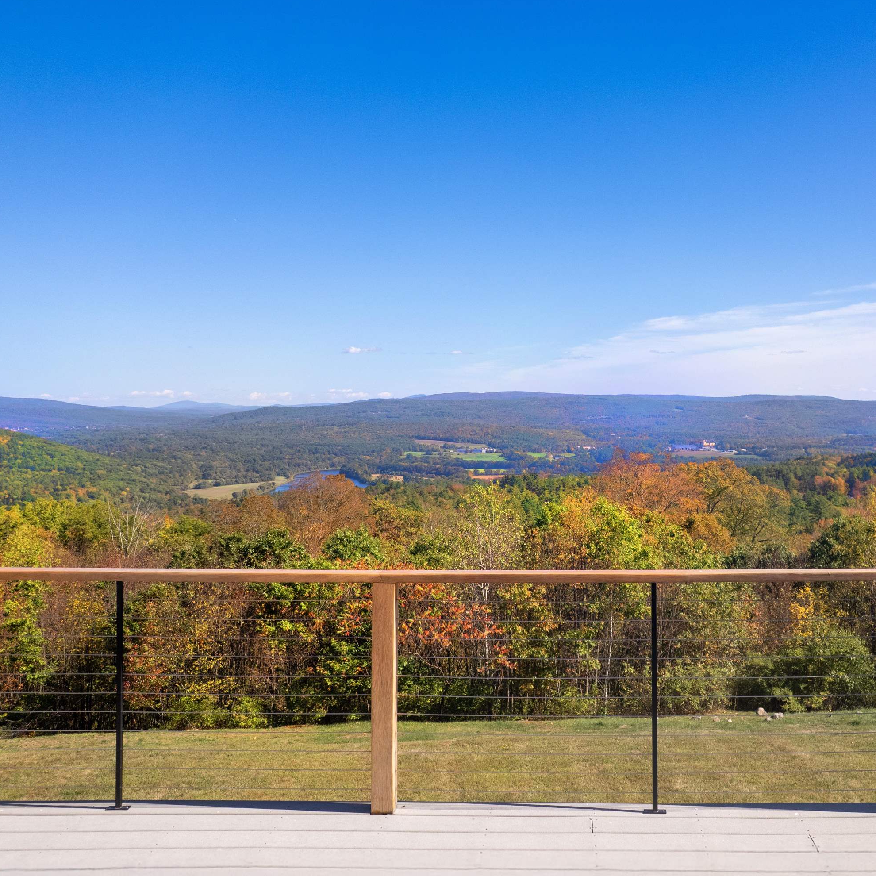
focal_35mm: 29
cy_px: 433
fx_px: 830
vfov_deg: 55.6
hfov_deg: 54.5
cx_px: 582
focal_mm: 8.38
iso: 120
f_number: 2.8
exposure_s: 1/240
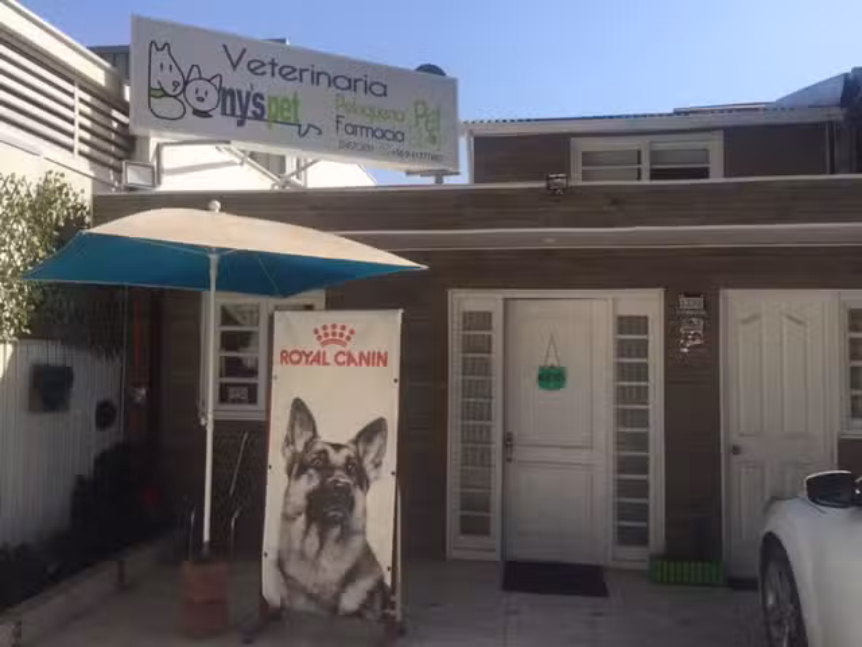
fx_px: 722
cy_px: 324
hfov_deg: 61.7
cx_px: 431
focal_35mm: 29
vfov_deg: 48.2
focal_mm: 4.15
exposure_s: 1/1799
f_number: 2.2
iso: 32
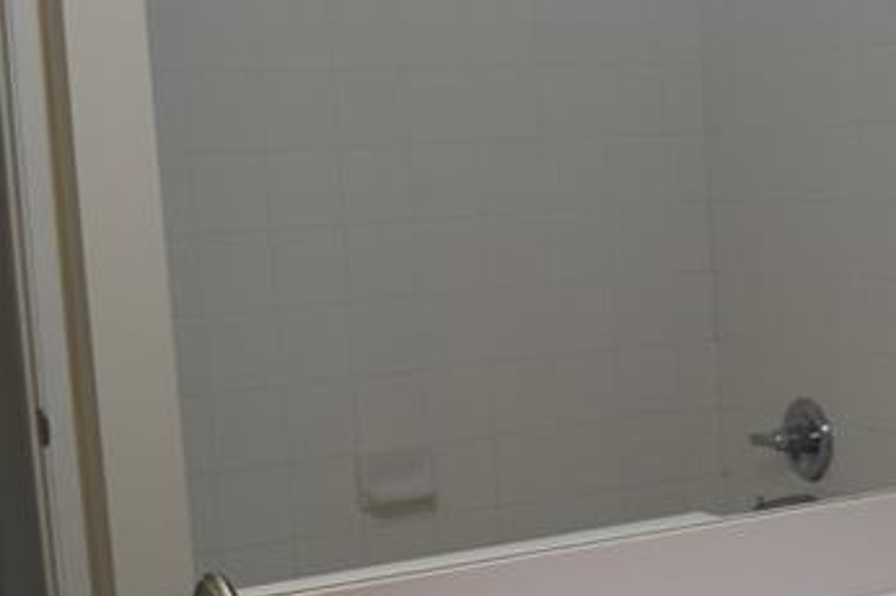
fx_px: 1989
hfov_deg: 24.2
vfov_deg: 17.0
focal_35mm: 80
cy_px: 428
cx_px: 909
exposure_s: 1/100
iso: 400
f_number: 5
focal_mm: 18
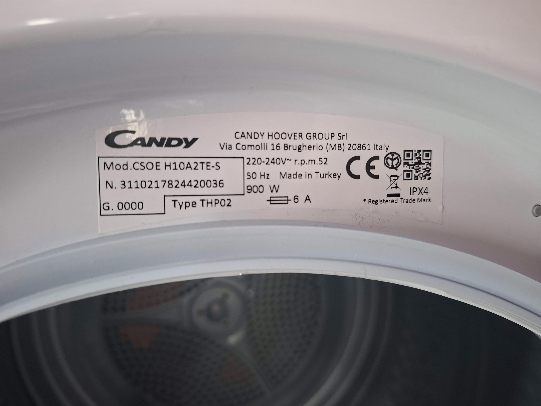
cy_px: 203
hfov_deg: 73.9
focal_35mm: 23
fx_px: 359
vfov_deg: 58.9
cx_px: 270
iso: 250
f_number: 1.8
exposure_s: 1/33
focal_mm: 5.54
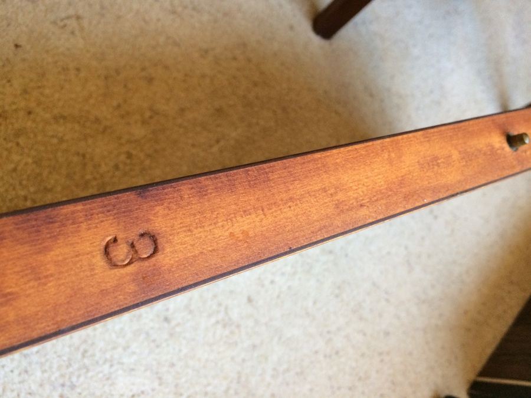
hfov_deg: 60.0
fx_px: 460
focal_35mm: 30
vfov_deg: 46.8
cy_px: 199
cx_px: 266
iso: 125
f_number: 2.2
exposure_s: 1/30
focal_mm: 4.12
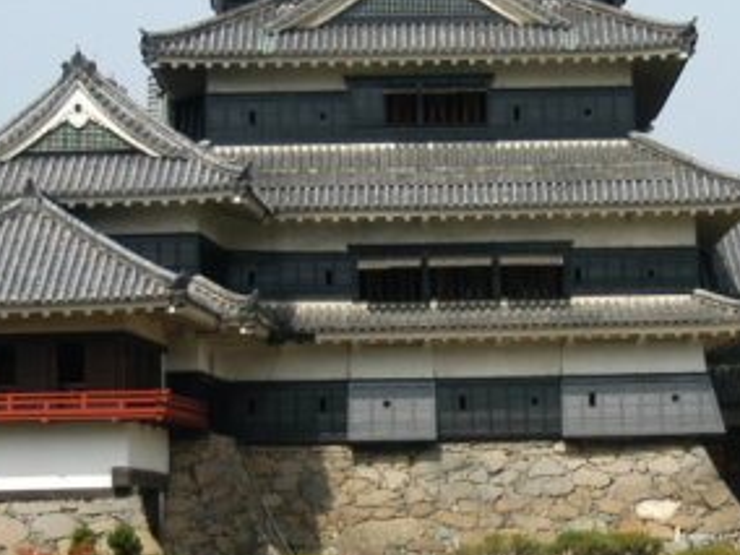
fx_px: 3335
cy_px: 275
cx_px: 591
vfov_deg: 9.5
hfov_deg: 12.6
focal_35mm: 156
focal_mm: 30
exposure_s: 1/500
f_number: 4
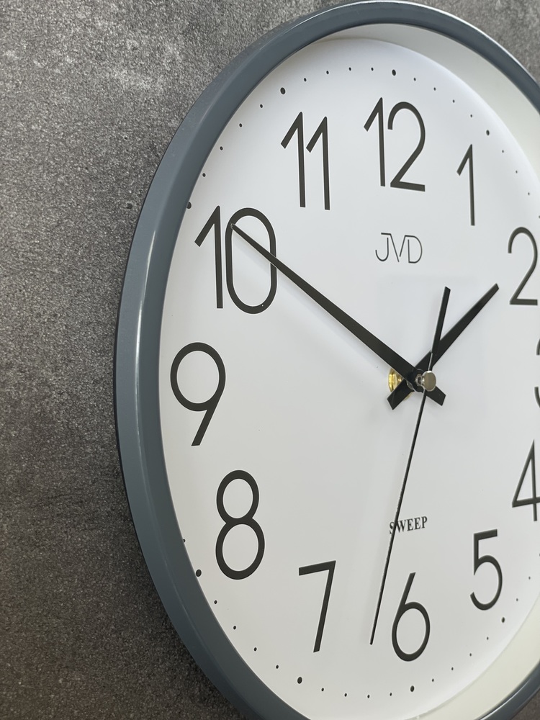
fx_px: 1082
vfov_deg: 36.8
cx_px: 270
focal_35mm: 52
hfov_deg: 28.0
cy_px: 360
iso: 25
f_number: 2
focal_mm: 6
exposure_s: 1/122
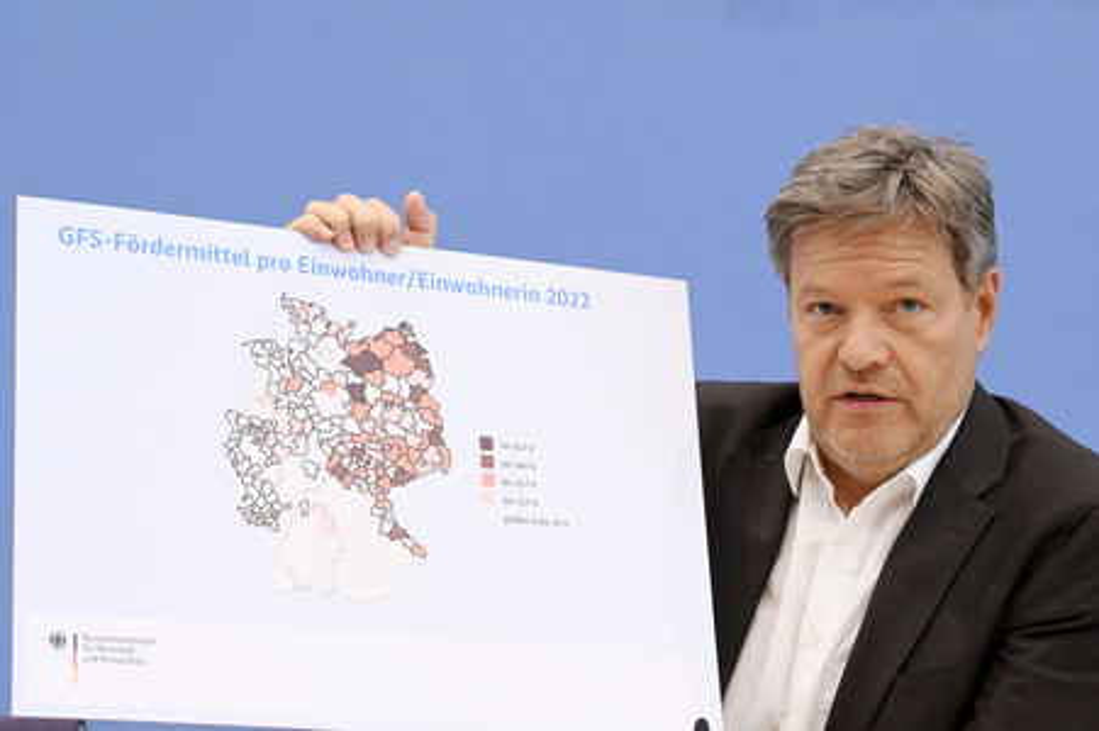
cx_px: 550
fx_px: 2623
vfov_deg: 15.9
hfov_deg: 23.7
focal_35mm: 86
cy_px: 366
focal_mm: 86
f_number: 5.6
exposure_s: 1/500
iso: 3200
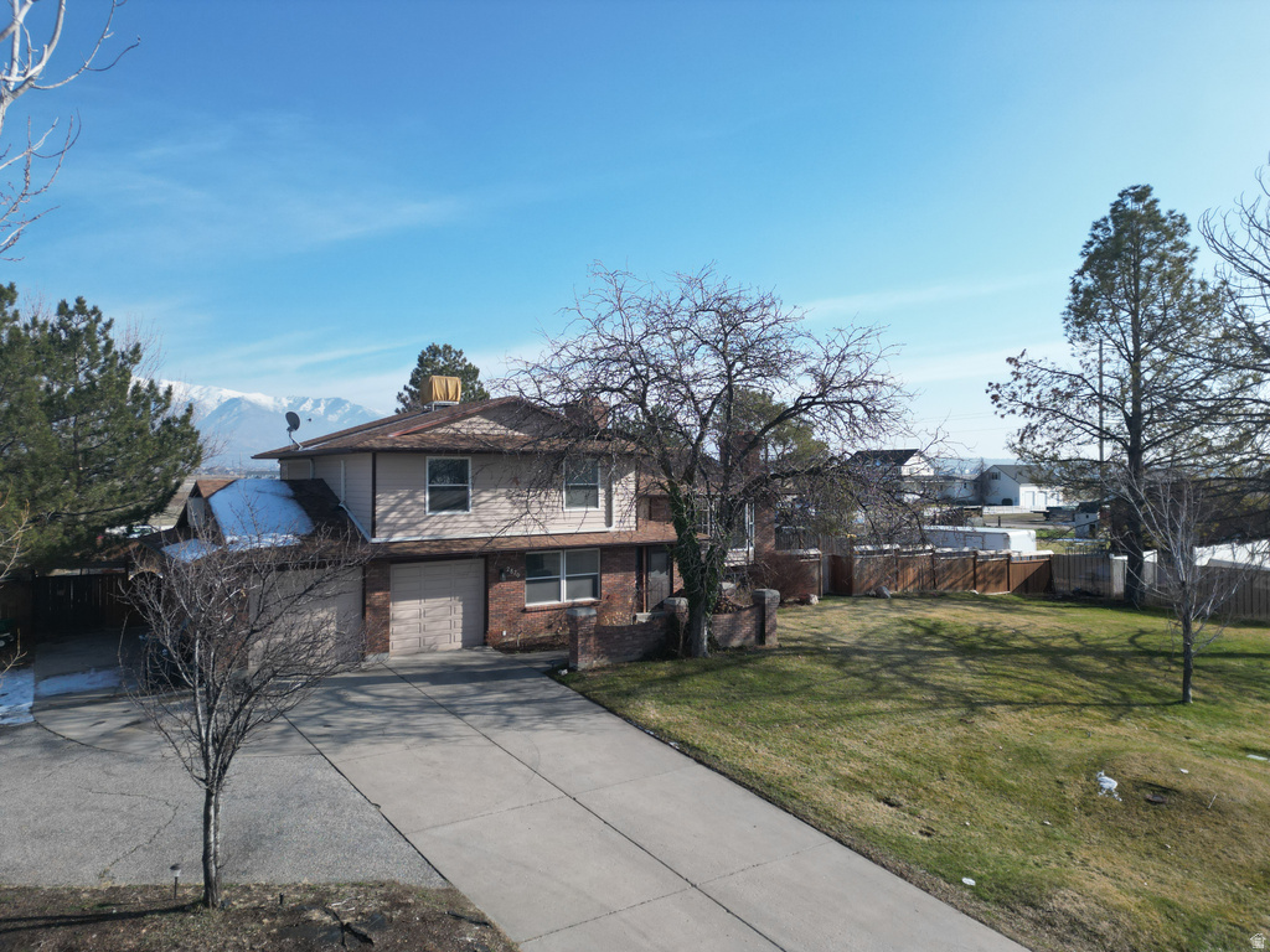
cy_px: 476
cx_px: 635
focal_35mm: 24
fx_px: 881
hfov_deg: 71.6
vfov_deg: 56.8
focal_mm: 6.72
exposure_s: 1/2500
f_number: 1.7
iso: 130
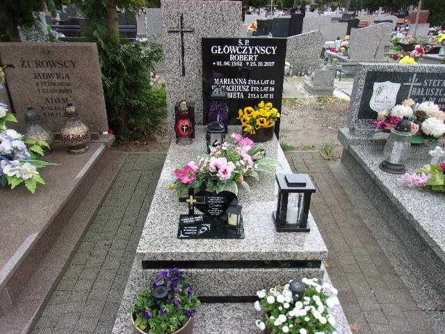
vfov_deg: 51.4
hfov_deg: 65.3
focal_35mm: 27
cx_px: 222
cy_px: 167
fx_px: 347
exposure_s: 1/85
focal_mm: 4.9
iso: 80
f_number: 3
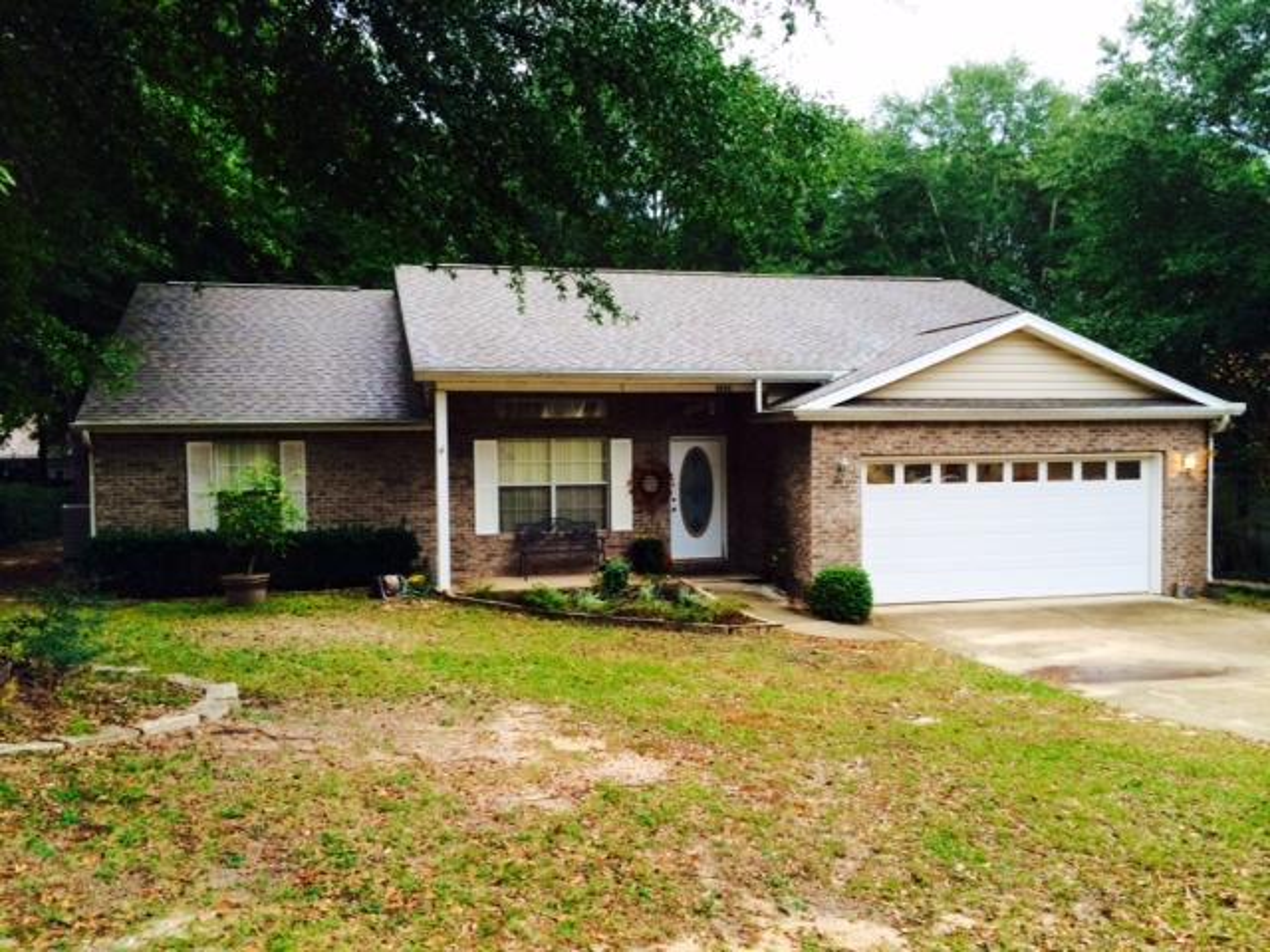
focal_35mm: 30
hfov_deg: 60.0
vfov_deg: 46.8
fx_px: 1101
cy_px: 476
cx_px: 635
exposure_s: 1/30
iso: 40
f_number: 2.2
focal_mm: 4.12
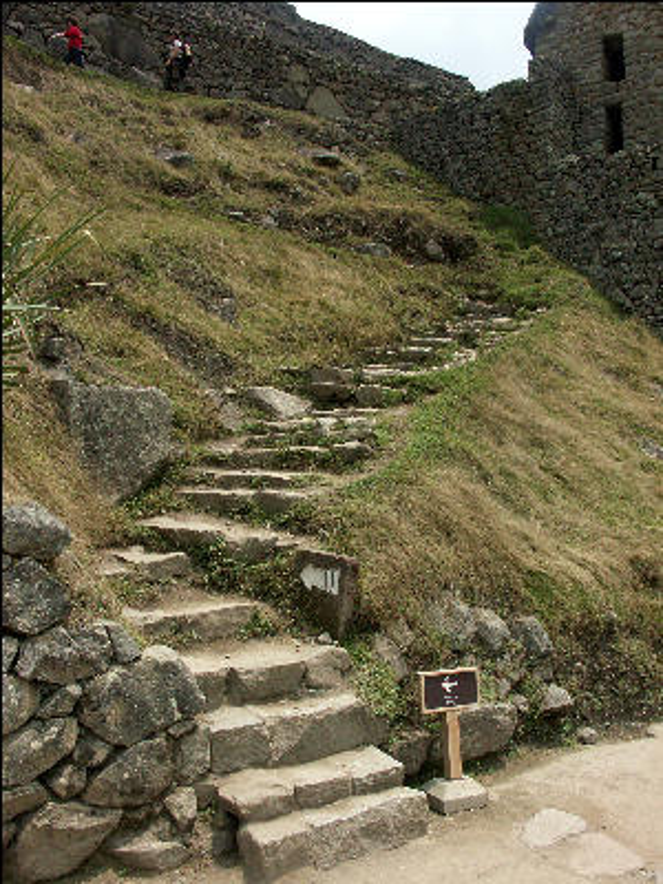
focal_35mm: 28
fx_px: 715
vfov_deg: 63.4
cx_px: 332
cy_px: 442
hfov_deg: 49.7
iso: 100
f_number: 8
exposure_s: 1/500
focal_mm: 7.21
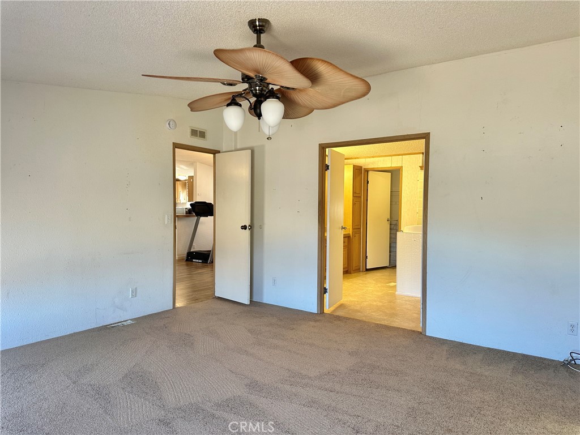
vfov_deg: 56.8
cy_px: 218
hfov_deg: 71.6
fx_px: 402
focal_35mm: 24
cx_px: 290
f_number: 1.78
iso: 125
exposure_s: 1/60
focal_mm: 6.86
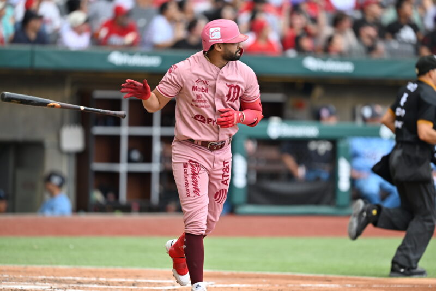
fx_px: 4843
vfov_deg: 3.4
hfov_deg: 5.2
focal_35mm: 400
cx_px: 218
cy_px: 146
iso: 500
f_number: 2.8
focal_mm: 400
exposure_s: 1/1250
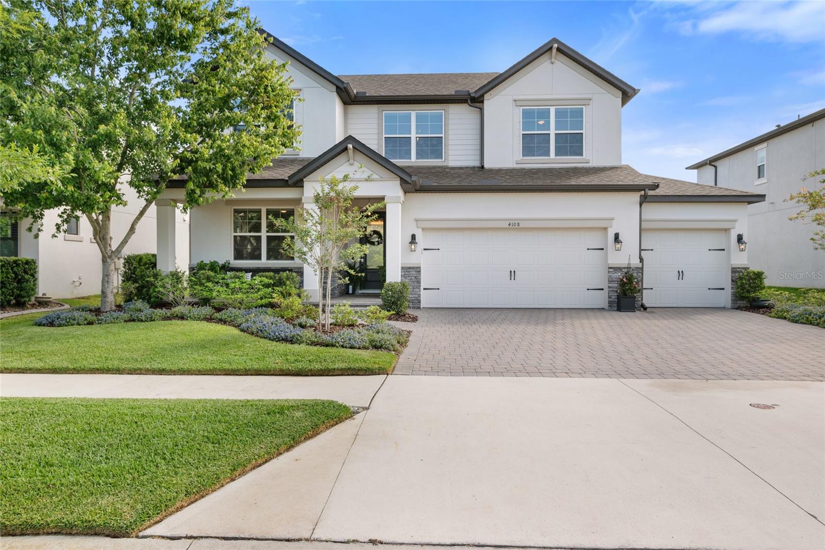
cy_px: 275
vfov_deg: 56.2
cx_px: 412
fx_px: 516
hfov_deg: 77.3
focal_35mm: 22
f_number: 7.1
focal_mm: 22.5
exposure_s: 1/640
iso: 250
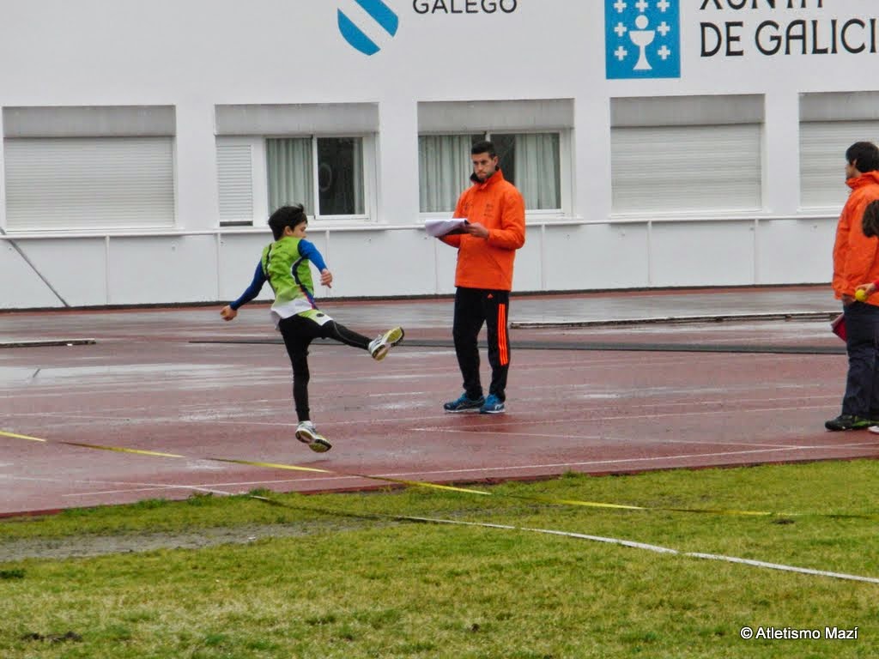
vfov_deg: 7.5
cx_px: 440
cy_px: 330
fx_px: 5053
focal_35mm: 199
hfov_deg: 9.9
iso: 400
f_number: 4.3
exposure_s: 1/500
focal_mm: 35.1
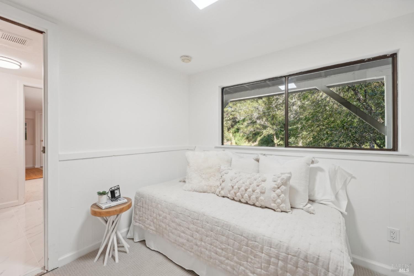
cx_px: 207
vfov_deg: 81.2
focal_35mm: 14
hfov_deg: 104.3
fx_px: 161
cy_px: 138
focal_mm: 14
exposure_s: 1/30
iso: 320
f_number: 8
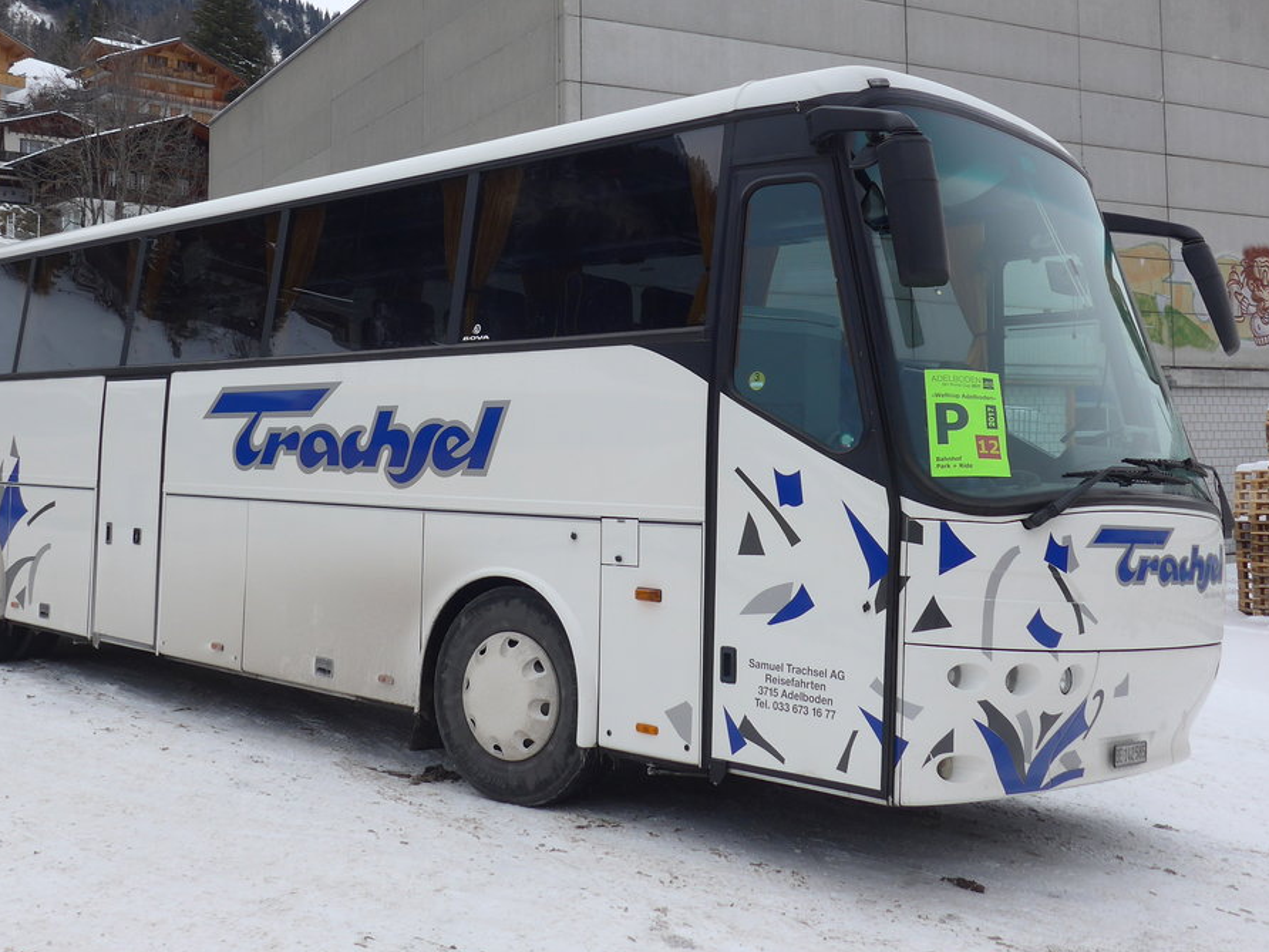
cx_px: 546
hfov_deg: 47.7
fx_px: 1430
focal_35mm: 39
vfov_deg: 36.5
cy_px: 332
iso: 80
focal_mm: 6
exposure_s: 1/320
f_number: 2.8
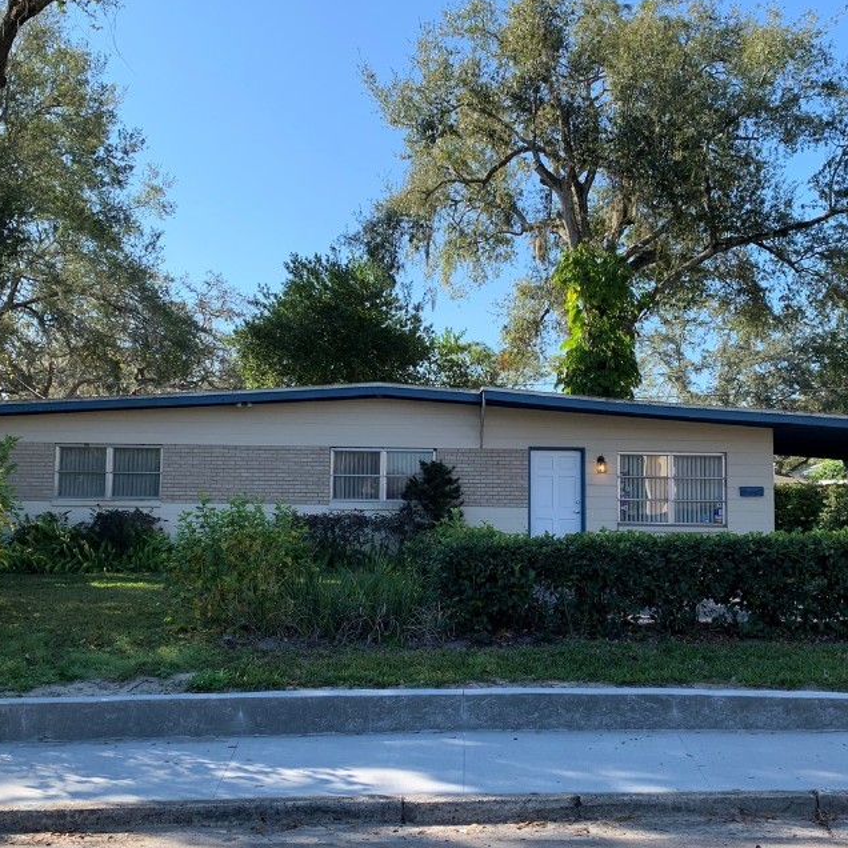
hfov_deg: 44.9
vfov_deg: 44.9
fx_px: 1025
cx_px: 423
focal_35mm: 37
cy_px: 443
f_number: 1.8
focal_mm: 4.25
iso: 25
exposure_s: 1/601
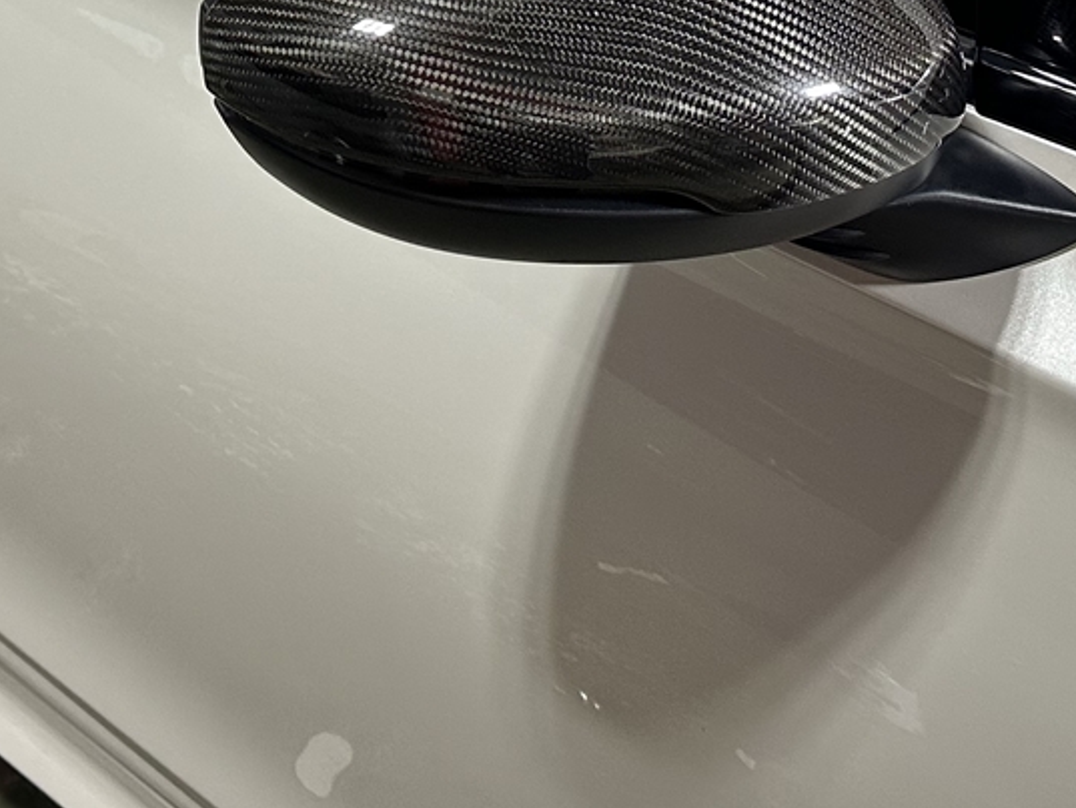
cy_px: -286
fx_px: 2083
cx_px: 285
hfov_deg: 28.6
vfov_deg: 19.9
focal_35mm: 67
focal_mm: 6.86
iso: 200
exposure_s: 1/100
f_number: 1.78
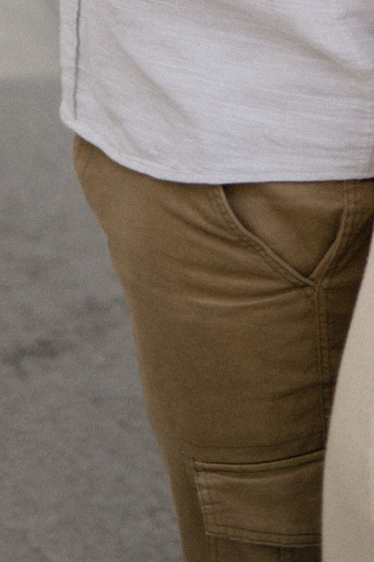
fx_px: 2403
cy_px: -603
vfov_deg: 11.8
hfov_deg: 8.8
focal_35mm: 154
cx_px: 391
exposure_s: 1/160
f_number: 2.2
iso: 200
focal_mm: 35
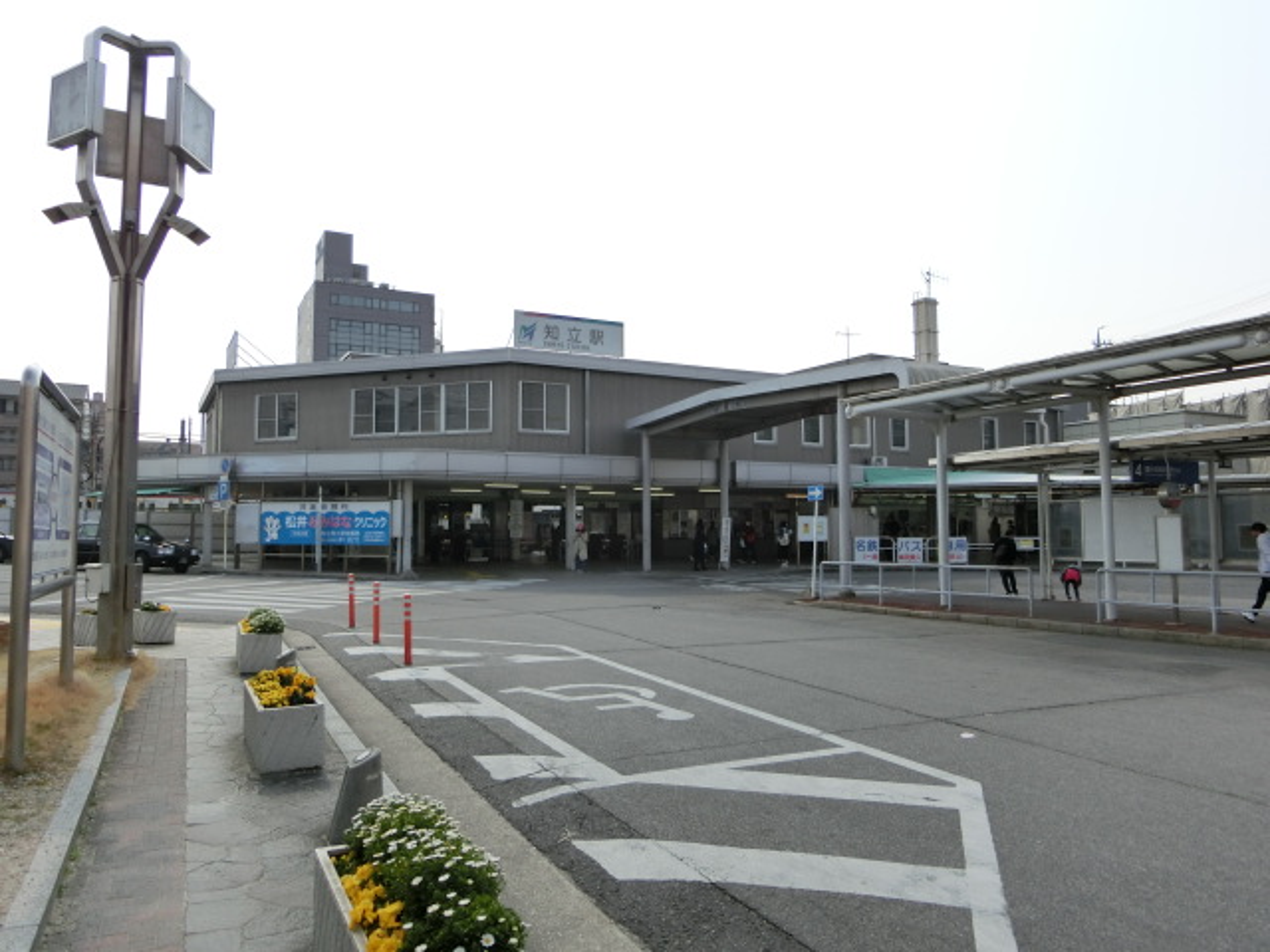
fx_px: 917
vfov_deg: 54.9
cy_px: 476
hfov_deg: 69.4
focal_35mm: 25
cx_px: 635
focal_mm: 4.5
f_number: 7
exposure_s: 1/250
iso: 80
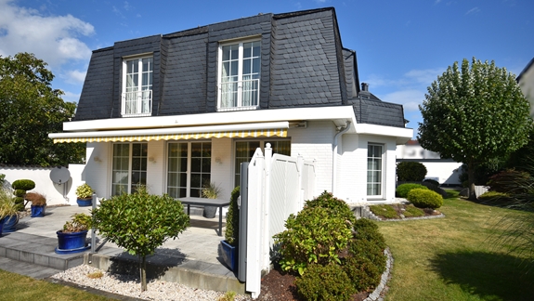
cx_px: 267
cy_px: 166
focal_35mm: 19
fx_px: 269
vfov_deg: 58.3
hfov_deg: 89.5
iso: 110
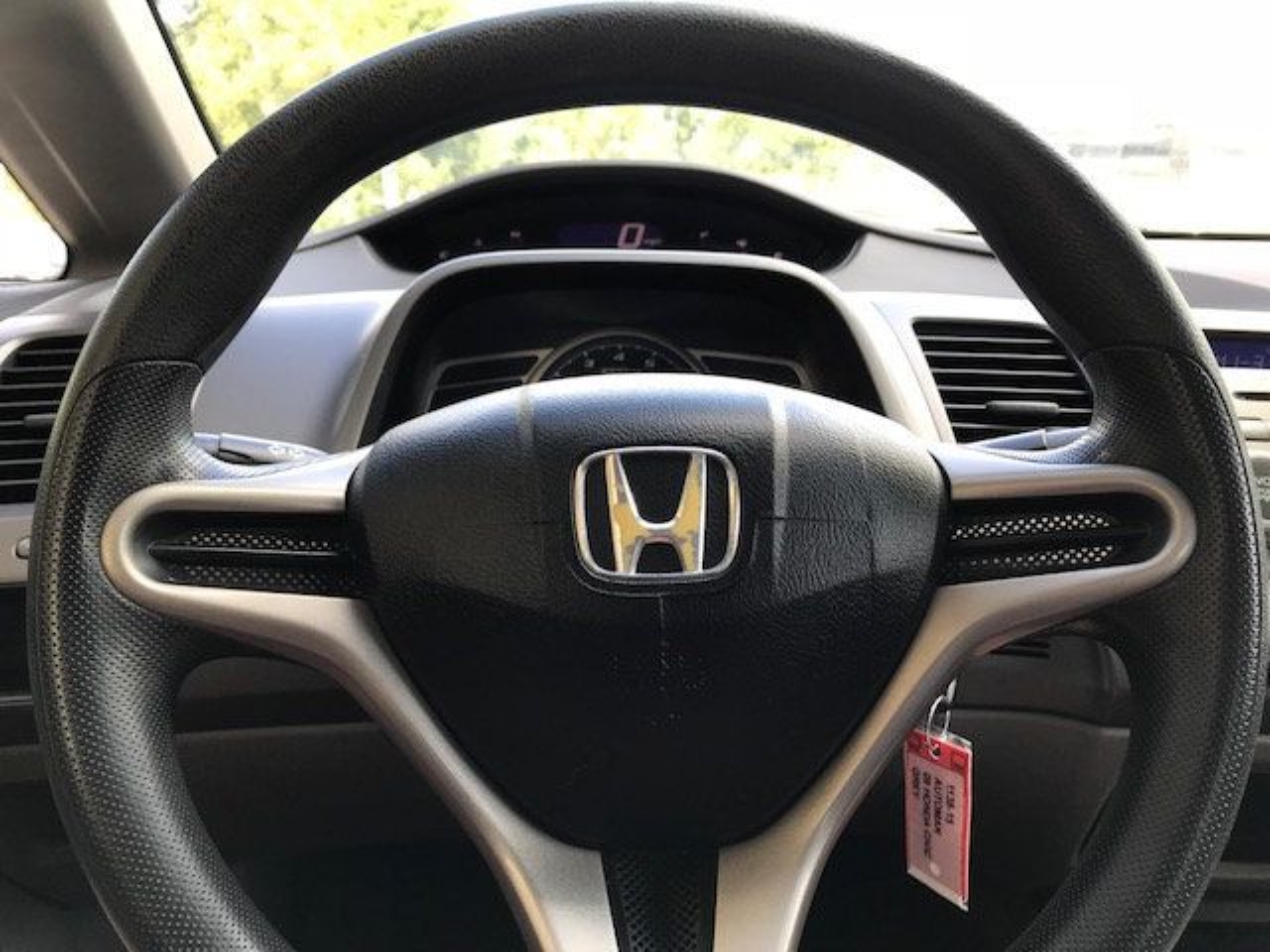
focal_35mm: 28
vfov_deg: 49.7
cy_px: 476
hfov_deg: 63.4
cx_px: 635
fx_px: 1027
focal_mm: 3.99
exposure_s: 1/120
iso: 25
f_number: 1.8
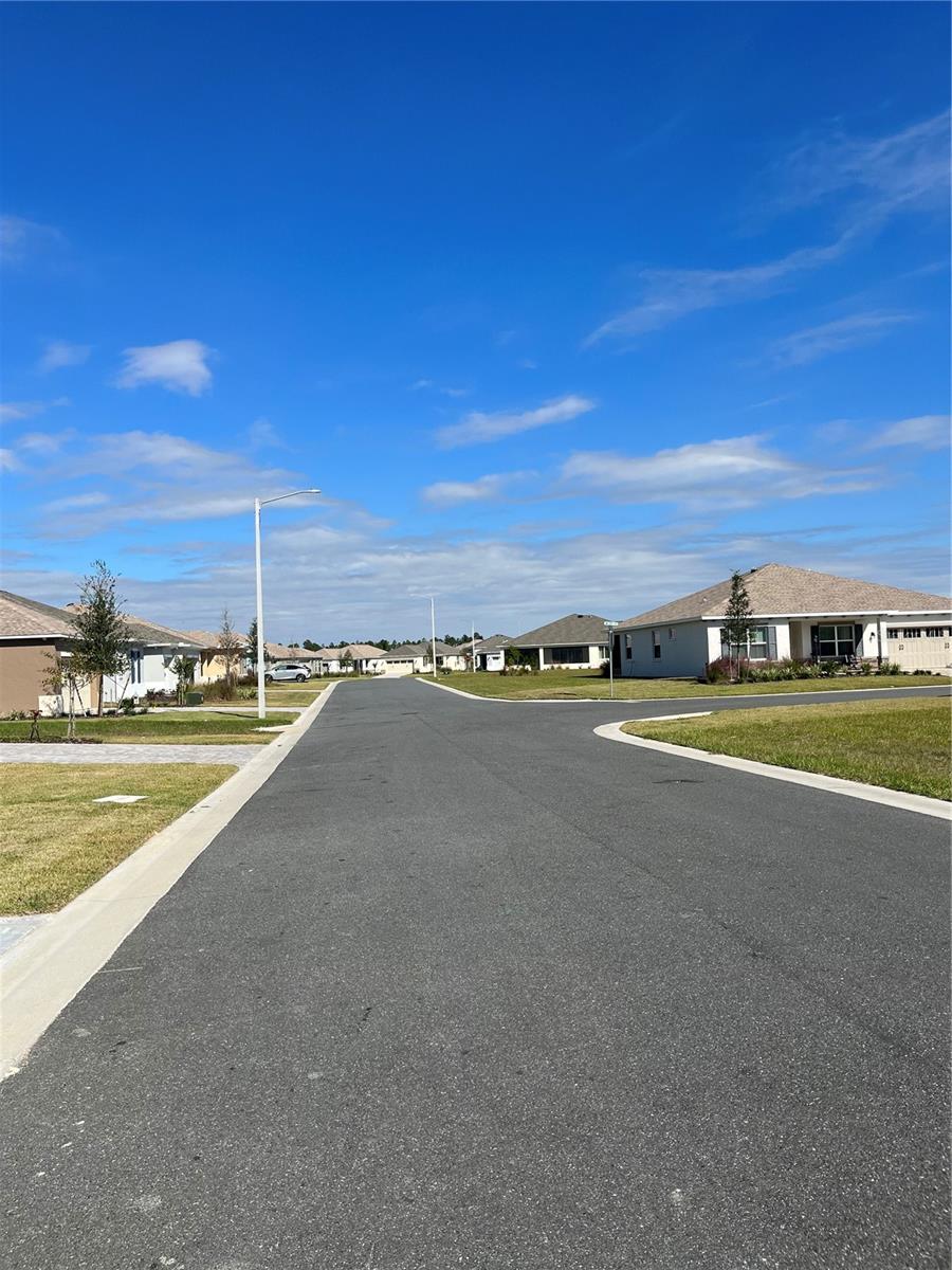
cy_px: 635
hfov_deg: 53.1
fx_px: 953
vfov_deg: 67.3
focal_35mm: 26
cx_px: 476
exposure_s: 1/5319
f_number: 1.6
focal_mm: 5.1
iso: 50
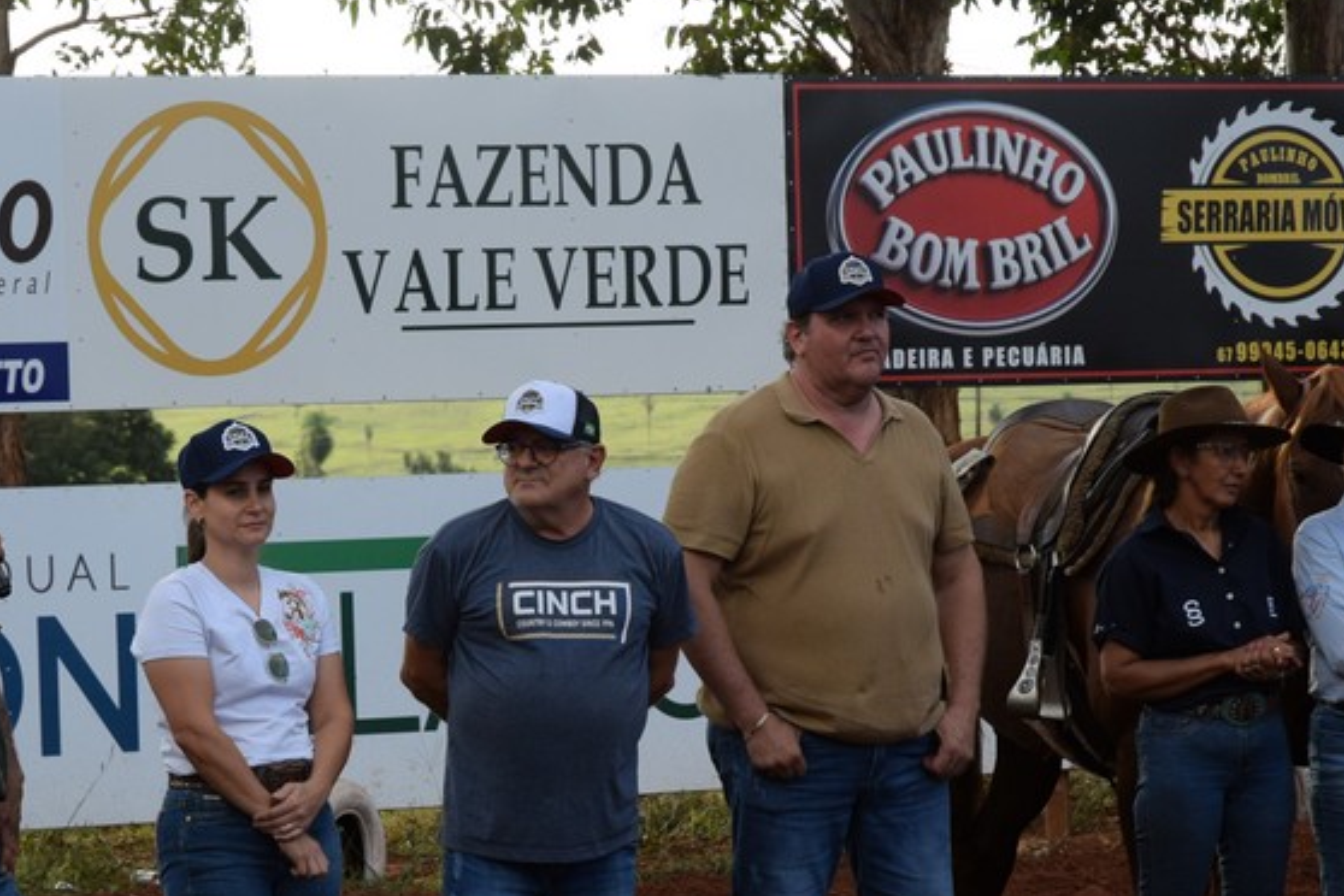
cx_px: 499
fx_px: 6309
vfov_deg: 8.1
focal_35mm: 169
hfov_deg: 12.2
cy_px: 573
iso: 800
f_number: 8
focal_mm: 70
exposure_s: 1/1000
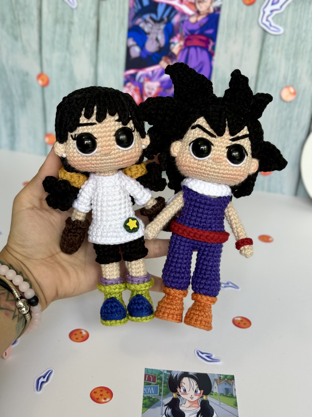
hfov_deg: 30.3
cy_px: 208
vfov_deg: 39.7
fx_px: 577
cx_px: 156
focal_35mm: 48
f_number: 1.78
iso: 64
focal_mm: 6.76
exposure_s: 1/208
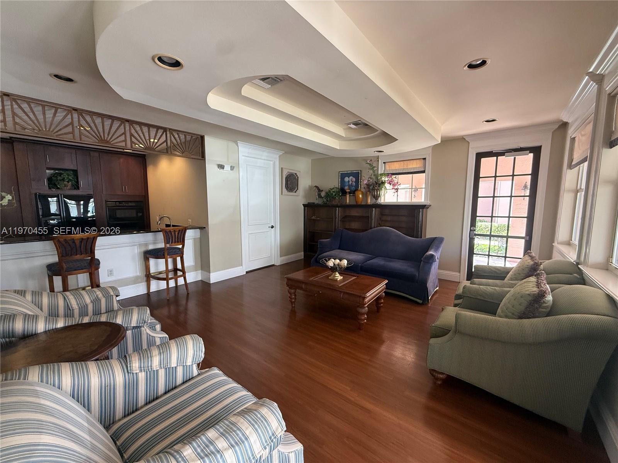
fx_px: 250
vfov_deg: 85.7
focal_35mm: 14
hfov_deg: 102.1
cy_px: 232
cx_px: 309
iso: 320
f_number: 2.2
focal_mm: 2.22
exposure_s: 1/99
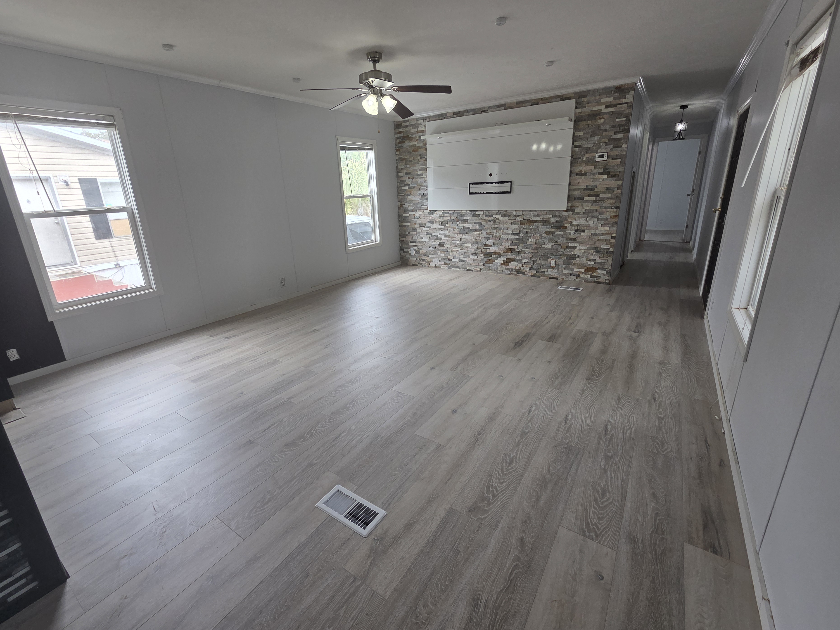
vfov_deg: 85.6
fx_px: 340
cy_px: 301
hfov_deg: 102.1
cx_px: 416
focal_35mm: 14
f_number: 2.2
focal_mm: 2.2
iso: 64
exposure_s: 1/120
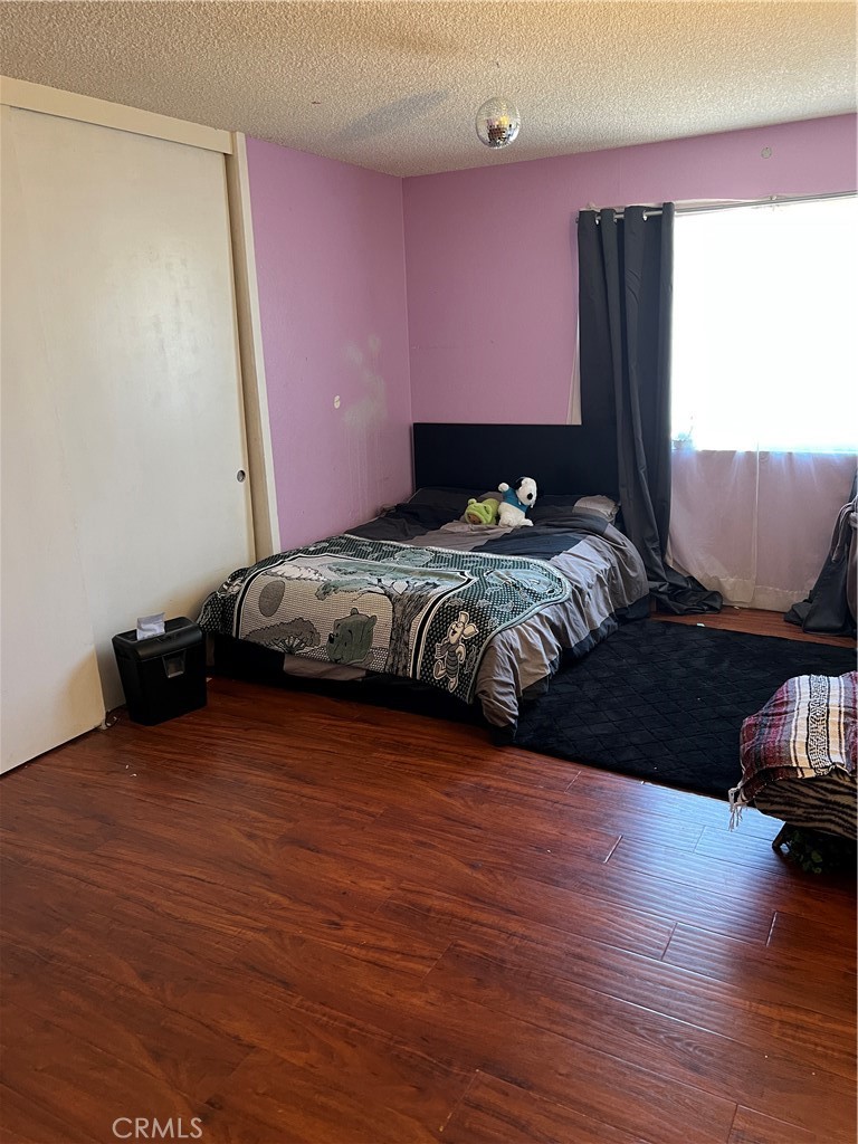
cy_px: 572
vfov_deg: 67.3
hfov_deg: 53.1
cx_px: 429
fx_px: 859
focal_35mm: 26
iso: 200
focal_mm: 5.7
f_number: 1.5
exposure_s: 1/60
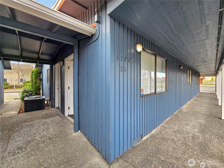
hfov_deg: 106.2
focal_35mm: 13
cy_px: 84
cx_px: 112
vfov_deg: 89.9
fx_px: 84
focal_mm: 2.2
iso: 64
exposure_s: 1/120
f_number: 2.2
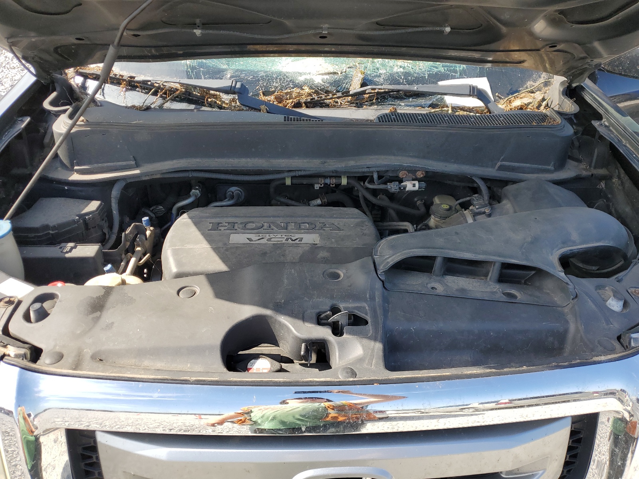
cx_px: 320
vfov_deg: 53.1
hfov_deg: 67.3
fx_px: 480
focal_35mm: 26
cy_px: 240
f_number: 1.5
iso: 50
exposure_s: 1/909
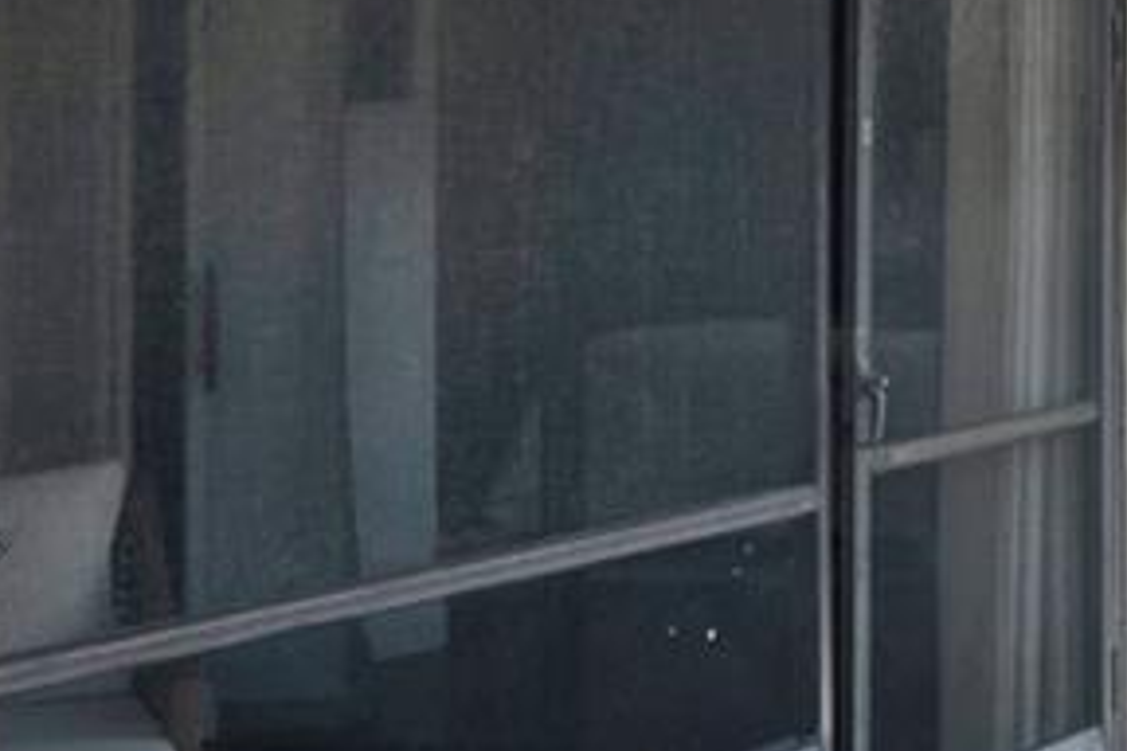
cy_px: -43
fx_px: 2786
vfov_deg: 15.0
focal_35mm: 89
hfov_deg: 14.9
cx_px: 2641
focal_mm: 16
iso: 100
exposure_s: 1/125
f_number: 8
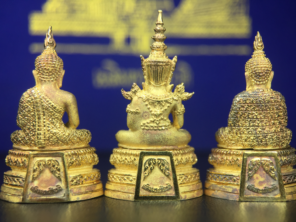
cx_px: 148
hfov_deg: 61.7
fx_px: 248
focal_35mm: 29
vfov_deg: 48.2
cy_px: 111
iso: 32
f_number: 2.2
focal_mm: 4.15
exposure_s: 1/670
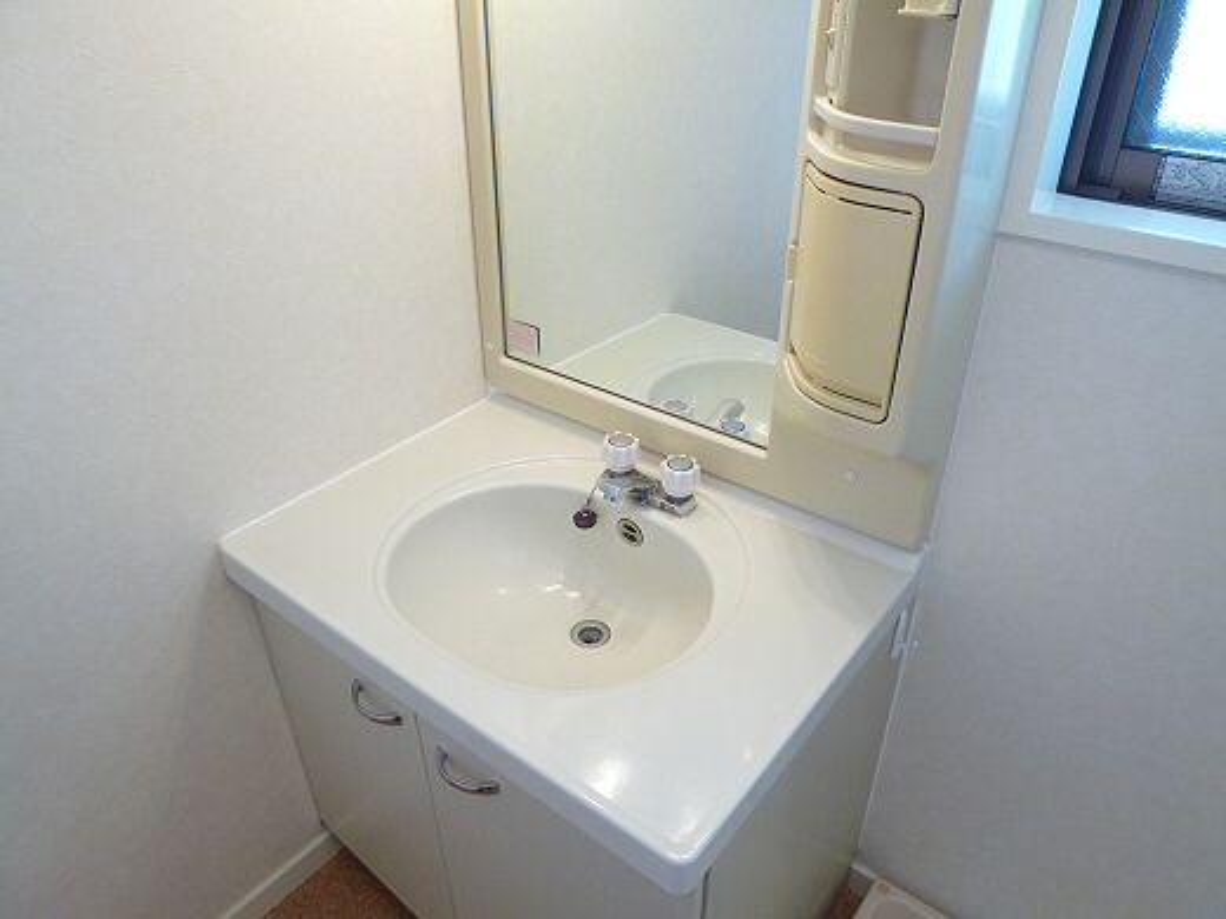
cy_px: 460
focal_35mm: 24
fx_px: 850
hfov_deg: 71.6
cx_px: 613
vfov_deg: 56.8
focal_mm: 4.3
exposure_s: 1/60
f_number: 2.5
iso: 250
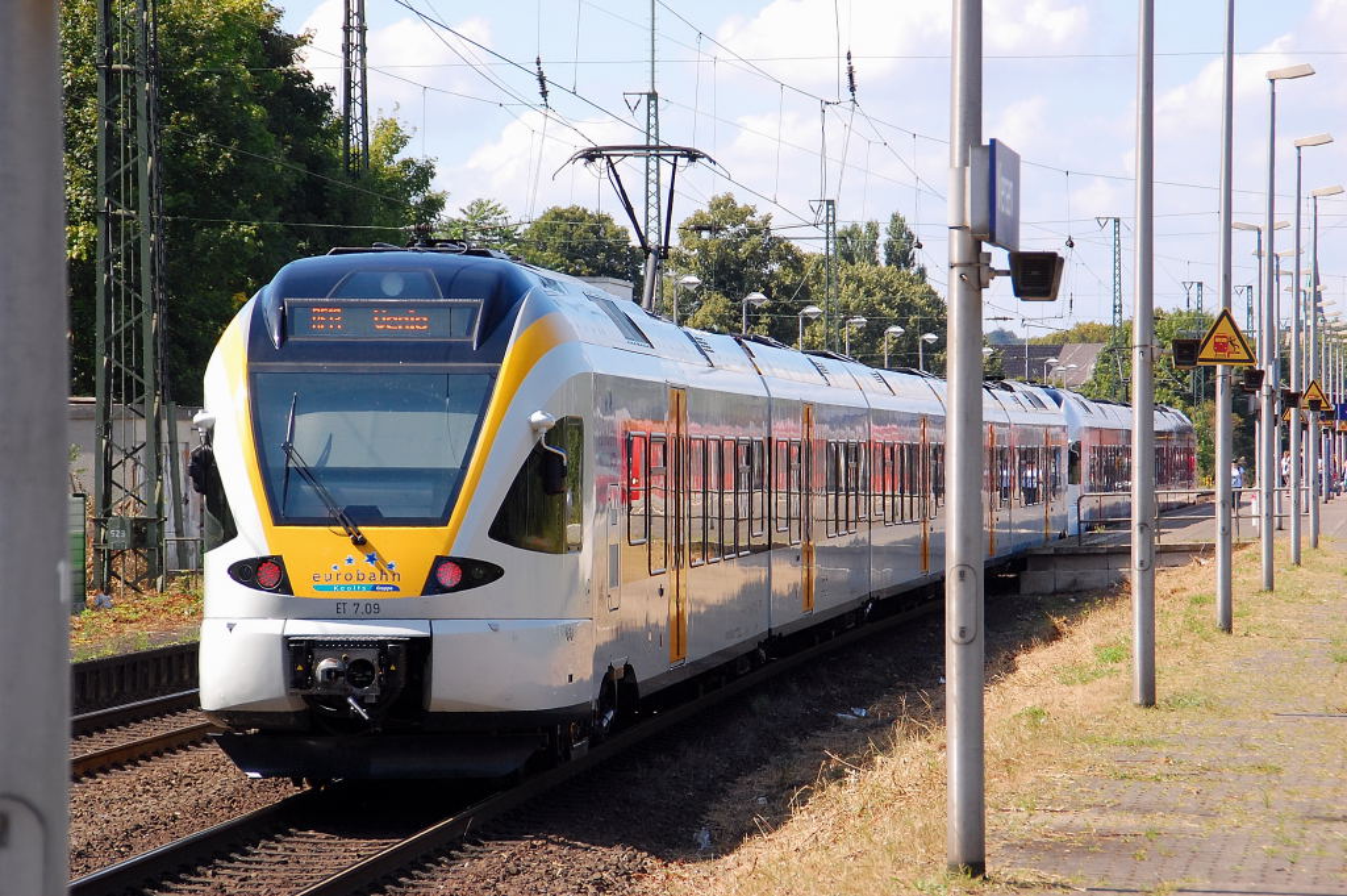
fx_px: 5608
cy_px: 448
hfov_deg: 13.7
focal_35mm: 150
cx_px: 674
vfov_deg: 9.1
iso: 400
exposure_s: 1/400
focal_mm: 100
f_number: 8
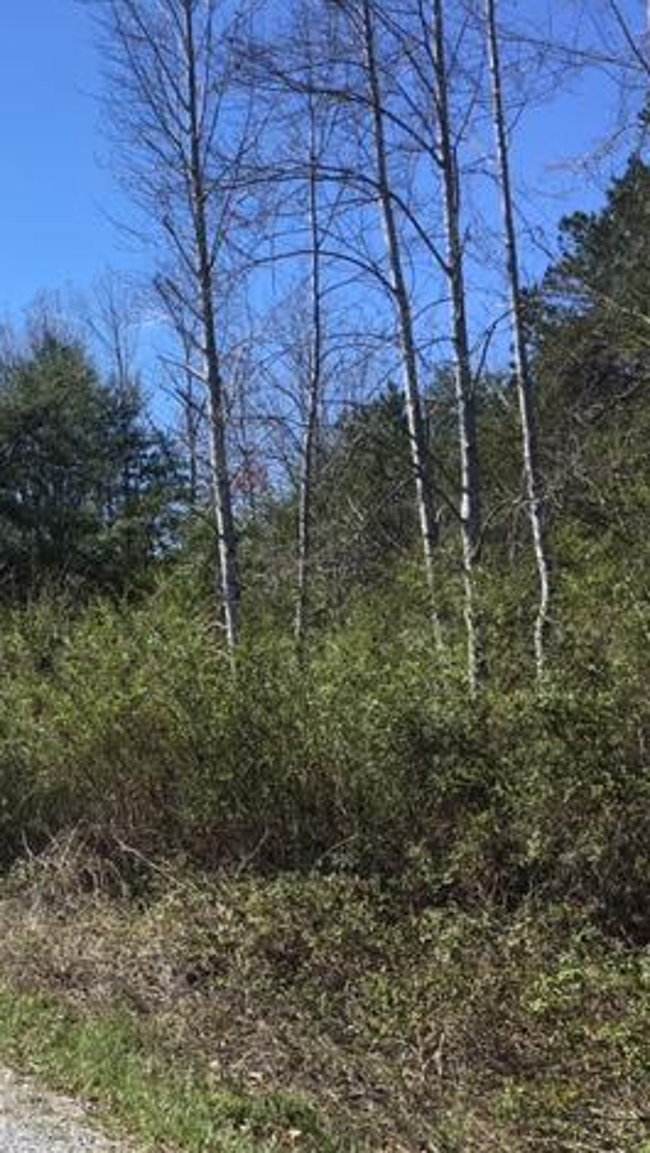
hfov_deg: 25.9
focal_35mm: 43
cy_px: 584
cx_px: -44
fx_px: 1315
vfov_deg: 47.3
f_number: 2.2
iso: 25
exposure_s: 1/974
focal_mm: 4.15
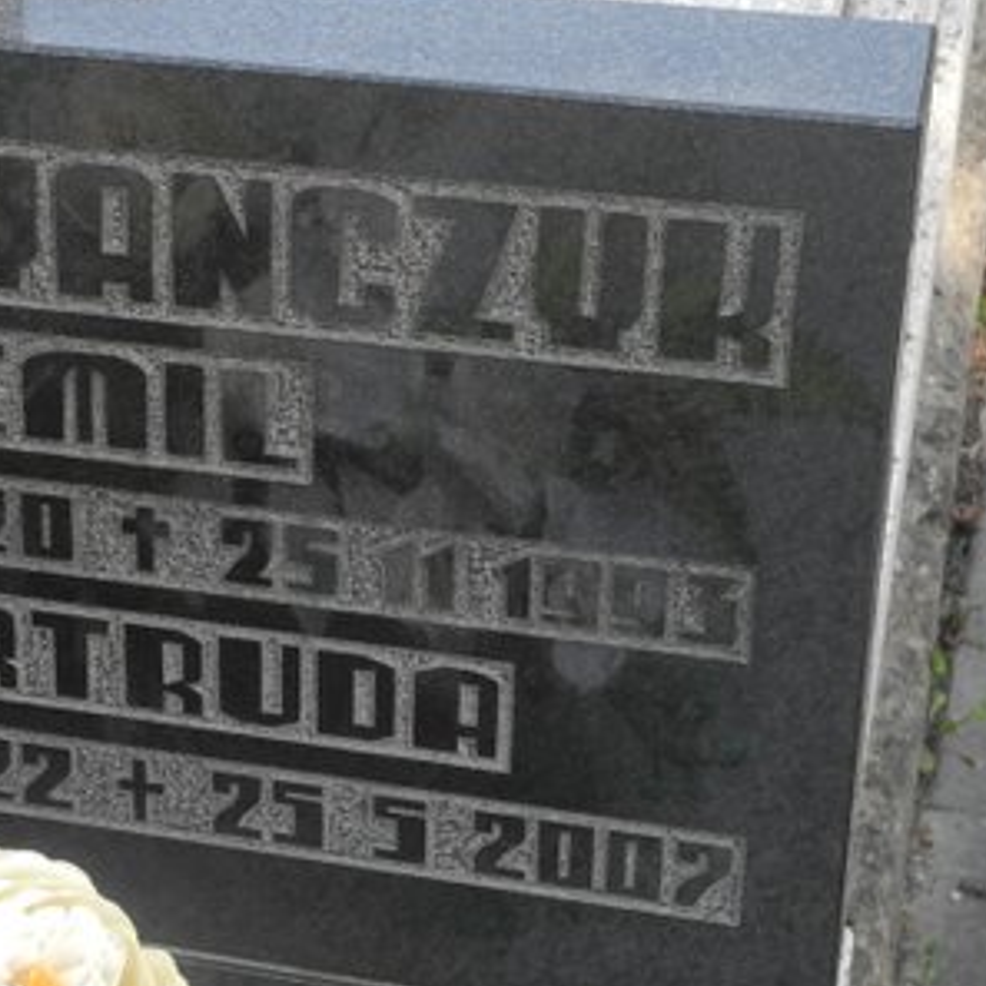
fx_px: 3835
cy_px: 335
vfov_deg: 14.6
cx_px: -236
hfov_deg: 14.2
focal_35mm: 119
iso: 100
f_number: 3.5
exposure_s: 1/200
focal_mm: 10.7
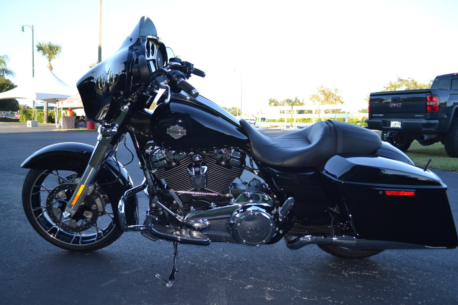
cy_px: 152
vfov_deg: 43.6
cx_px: 229
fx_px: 382
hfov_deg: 61.9
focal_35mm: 30
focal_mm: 20
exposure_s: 1/160
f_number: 4
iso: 100
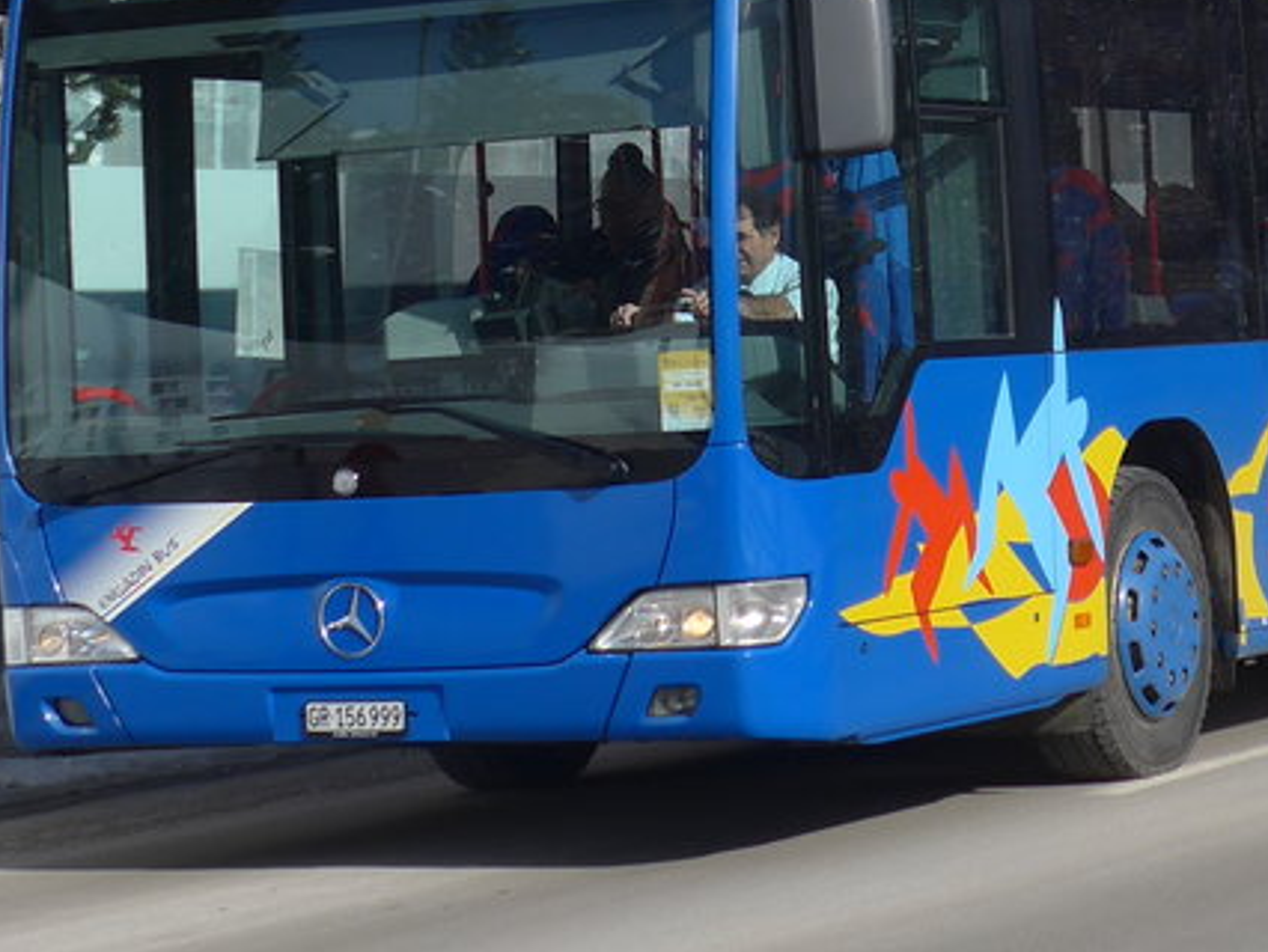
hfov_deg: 14.3
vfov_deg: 10.6
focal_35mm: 138
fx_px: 5058
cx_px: 872
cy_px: -62
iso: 80
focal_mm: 10.1
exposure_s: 1/1600
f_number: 3.2
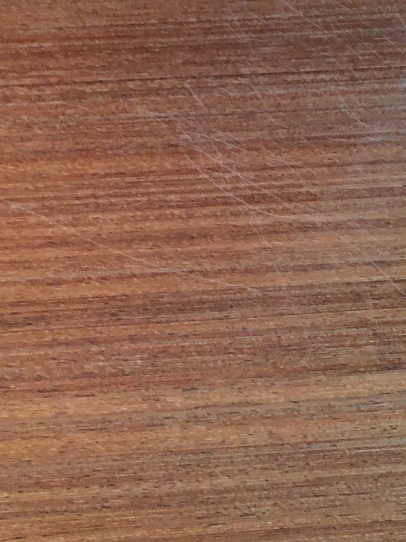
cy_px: 232
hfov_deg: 24.7
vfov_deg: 32.7
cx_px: 137
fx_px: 923
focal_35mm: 59
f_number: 2.2
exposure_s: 1/17
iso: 500
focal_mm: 4.15
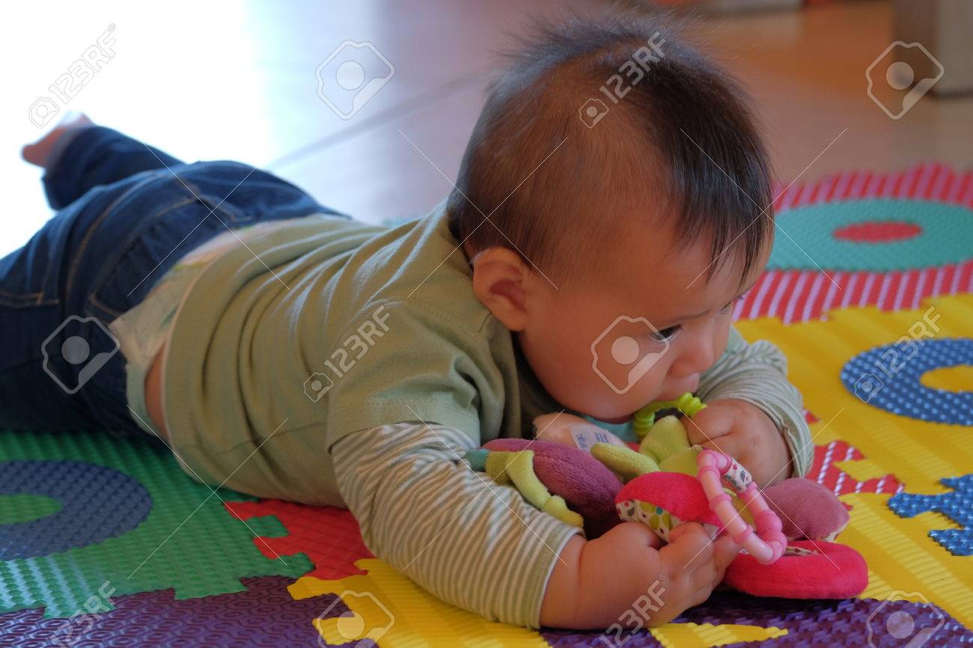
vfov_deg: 11.7
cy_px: 324
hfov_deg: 17.5
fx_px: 3161
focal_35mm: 117
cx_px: 486
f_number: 5
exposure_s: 1/50
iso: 800
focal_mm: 77.9
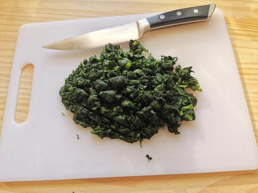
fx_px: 201
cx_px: 129
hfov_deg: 65.3
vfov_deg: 51.4
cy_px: 96
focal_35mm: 27
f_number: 1.6
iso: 64
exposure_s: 1/99.9
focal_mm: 5.56
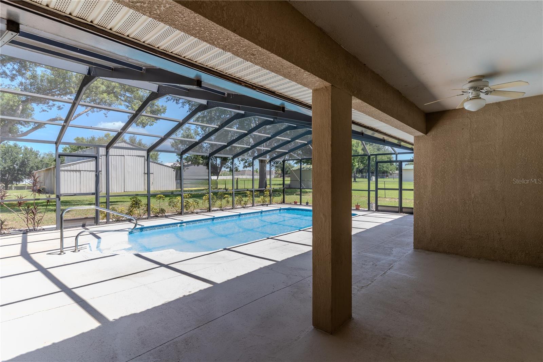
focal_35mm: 17
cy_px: 181
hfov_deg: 93.3
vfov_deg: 70.4
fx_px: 256
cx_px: 272
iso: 100
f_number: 8
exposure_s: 1/40
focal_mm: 17
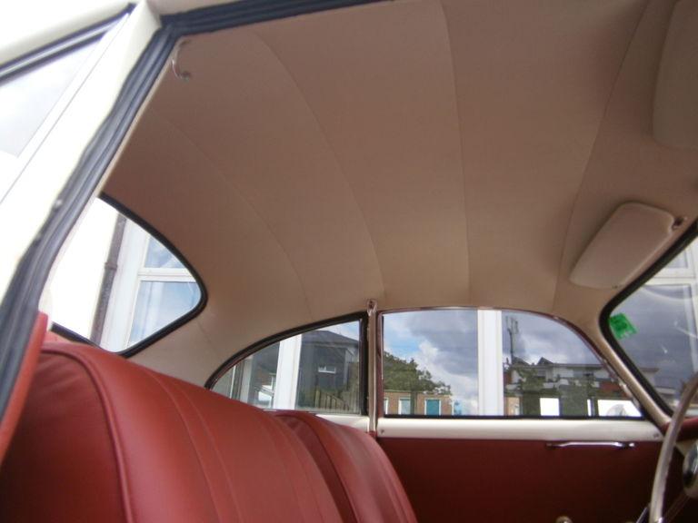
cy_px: 262
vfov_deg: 53.1
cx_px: 349
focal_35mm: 26
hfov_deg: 67.3
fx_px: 524
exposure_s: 1/250
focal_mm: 4.7
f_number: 2.8
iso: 100
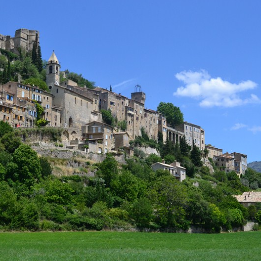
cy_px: 130
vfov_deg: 25.5
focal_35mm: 68
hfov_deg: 25.3
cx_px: 78
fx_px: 577
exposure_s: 1/400
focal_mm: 35
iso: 400
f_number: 11
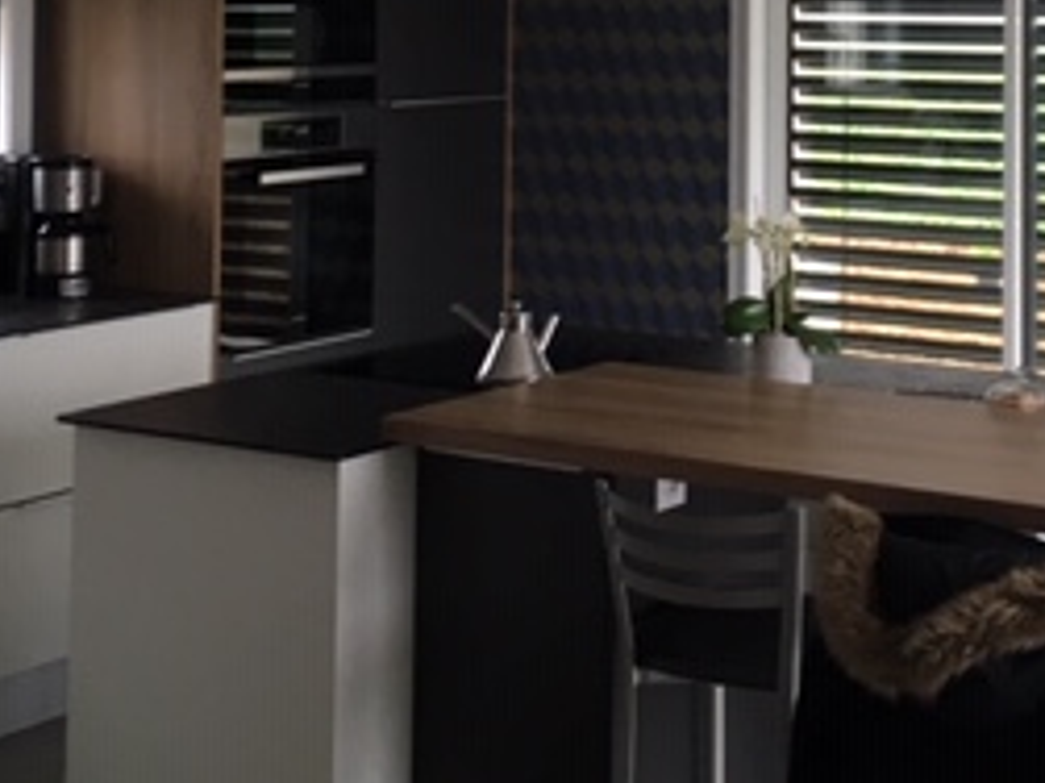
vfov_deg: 19.1
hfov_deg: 26.1
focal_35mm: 74
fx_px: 2233
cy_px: -79
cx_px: 724
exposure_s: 1/33
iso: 80
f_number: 2.2
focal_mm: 4.15
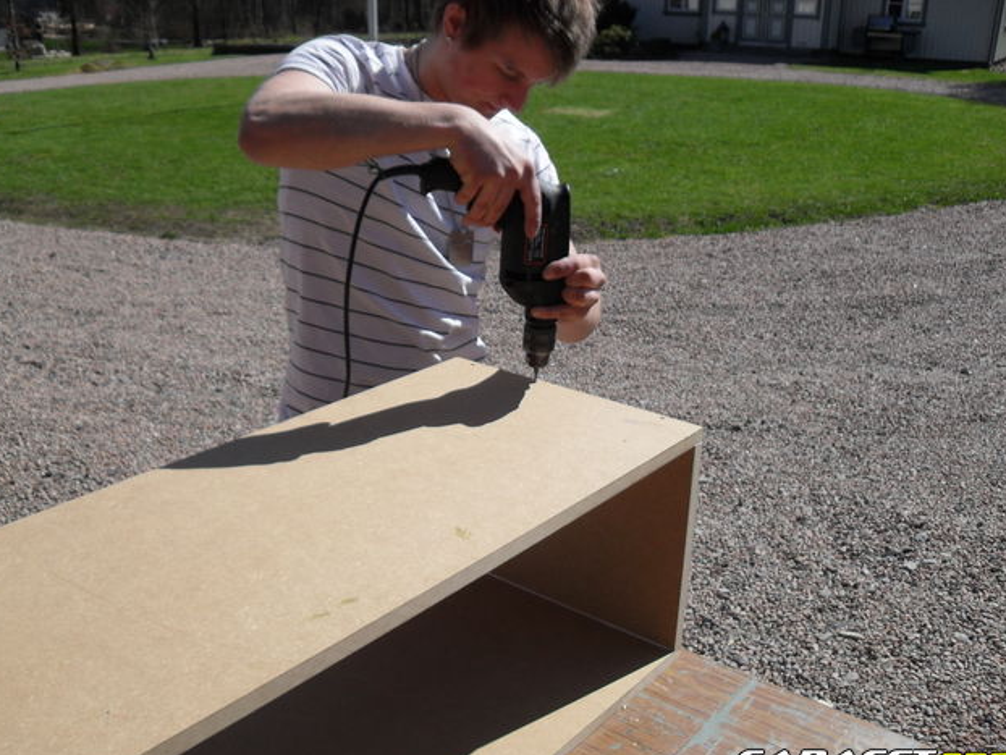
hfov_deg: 51.3
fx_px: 1047
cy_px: 386
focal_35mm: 36
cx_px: 497
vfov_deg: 39.7
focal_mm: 6.2
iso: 100
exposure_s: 1/180
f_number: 8.9
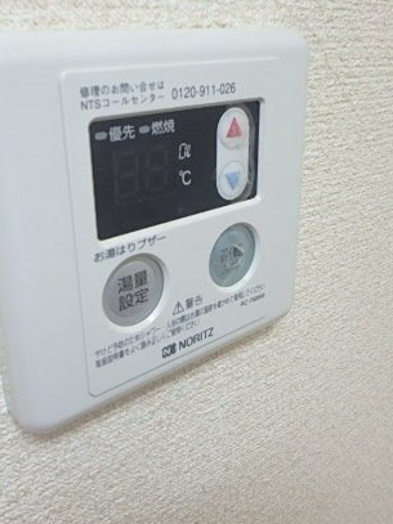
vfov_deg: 55.3
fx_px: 500
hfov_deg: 42.8
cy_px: 234
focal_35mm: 33
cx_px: 162
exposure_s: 1/30
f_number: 3.5
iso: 400
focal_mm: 3.7
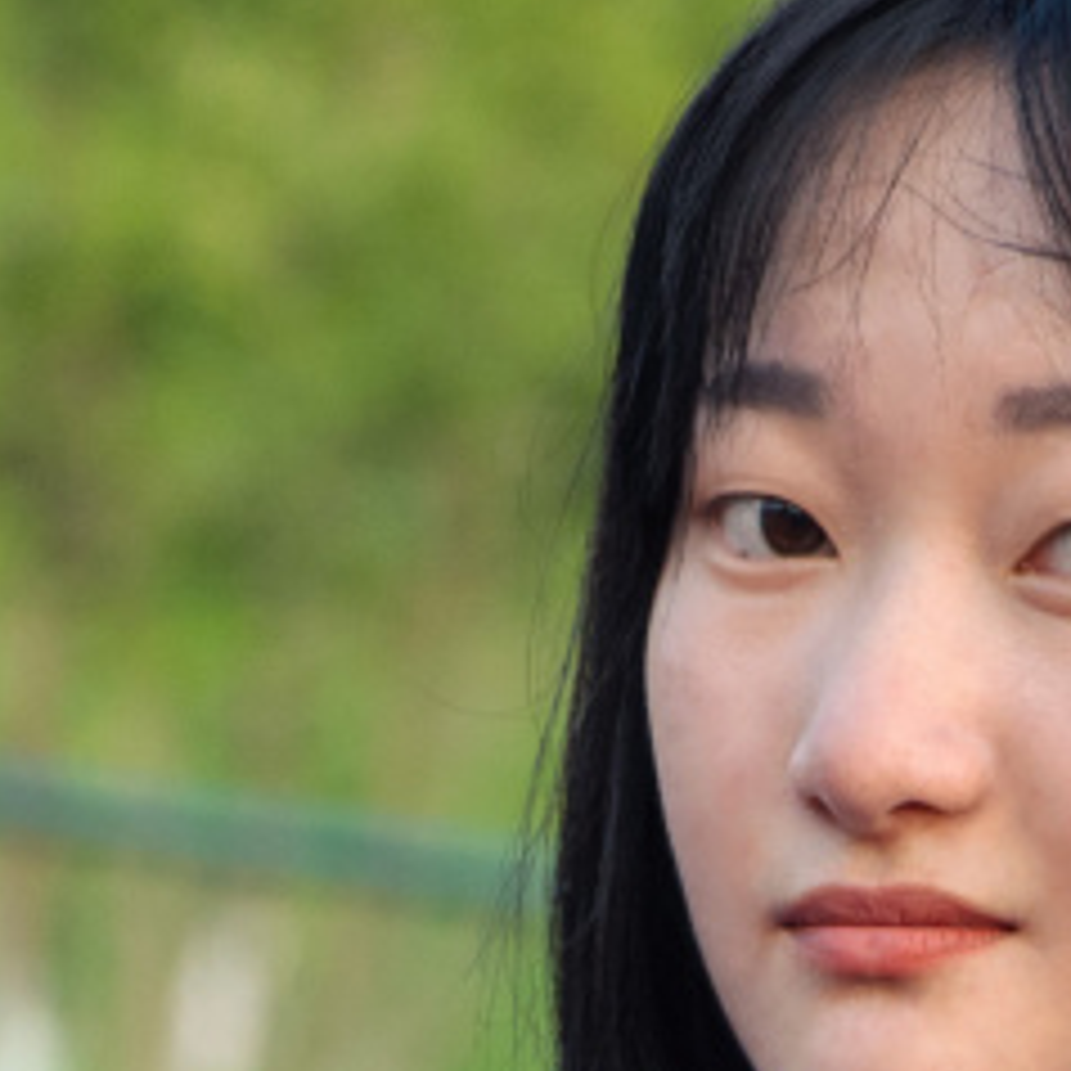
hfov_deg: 2.6
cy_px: 990
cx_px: 891
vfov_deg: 2.6
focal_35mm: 675
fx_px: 23633
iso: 400
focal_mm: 105
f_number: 5.6
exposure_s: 1/80
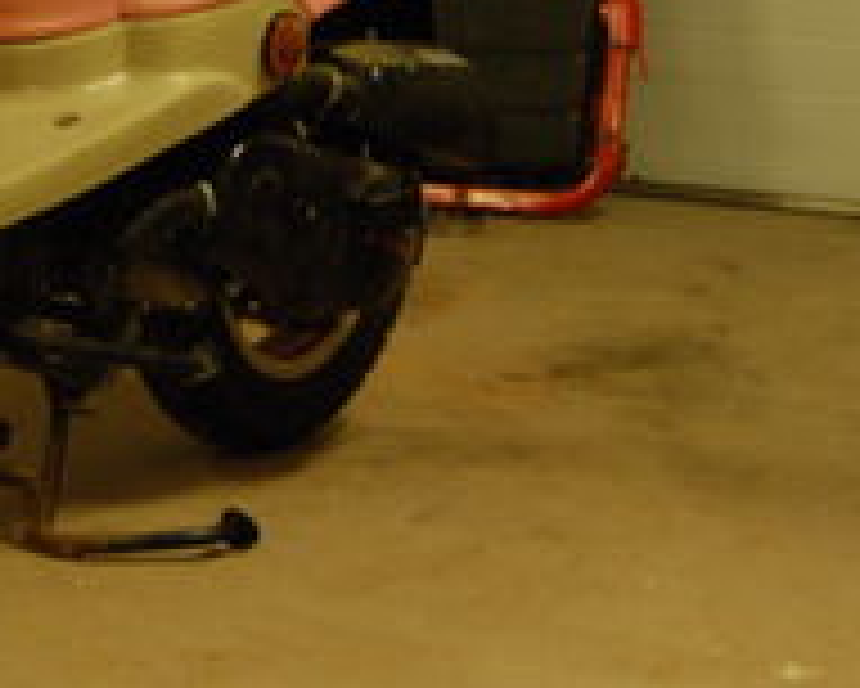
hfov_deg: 12.4
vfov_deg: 10.1
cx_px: -252
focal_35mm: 151
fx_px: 3845
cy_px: -67
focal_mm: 32
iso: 640
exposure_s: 1/25
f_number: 4.5
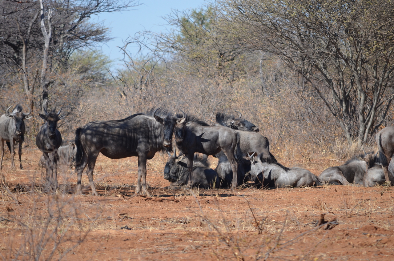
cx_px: 197
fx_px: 4915
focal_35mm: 450
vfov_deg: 3.0
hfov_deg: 4.6
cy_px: 130
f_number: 6.3
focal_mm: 300
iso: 200
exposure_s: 1/640
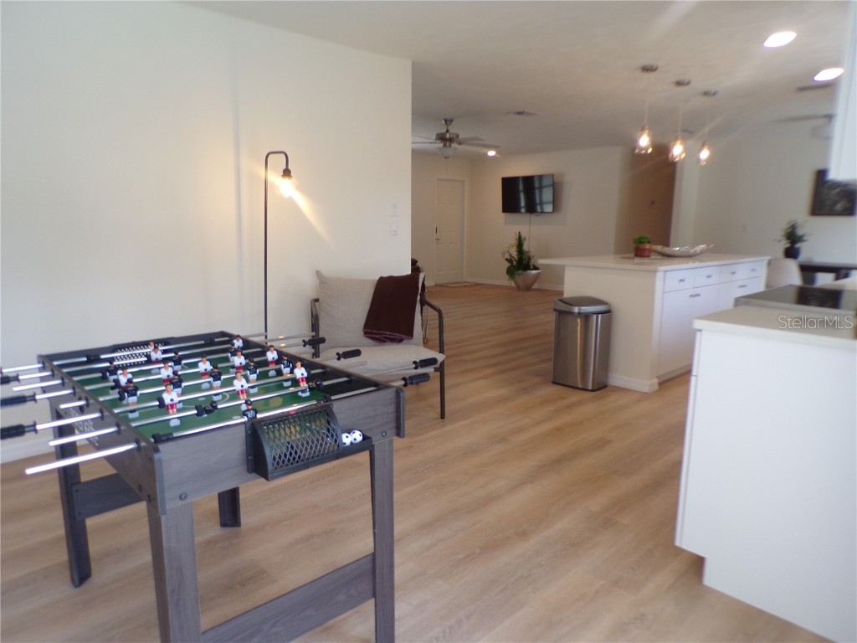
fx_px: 594
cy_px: 322
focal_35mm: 24
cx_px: 428
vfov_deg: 56.8
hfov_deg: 71.6
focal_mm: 4.3
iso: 86
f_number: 3
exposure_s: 1/34
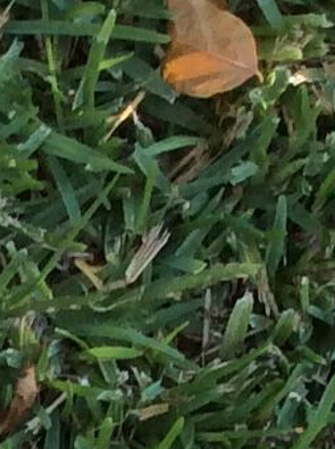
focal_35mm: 245
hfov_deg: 5.4
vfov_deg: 6.9
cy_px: 1555
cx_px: -914
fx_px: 3171
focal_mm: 3.3
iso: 32
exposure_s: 1/133
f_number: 2.4
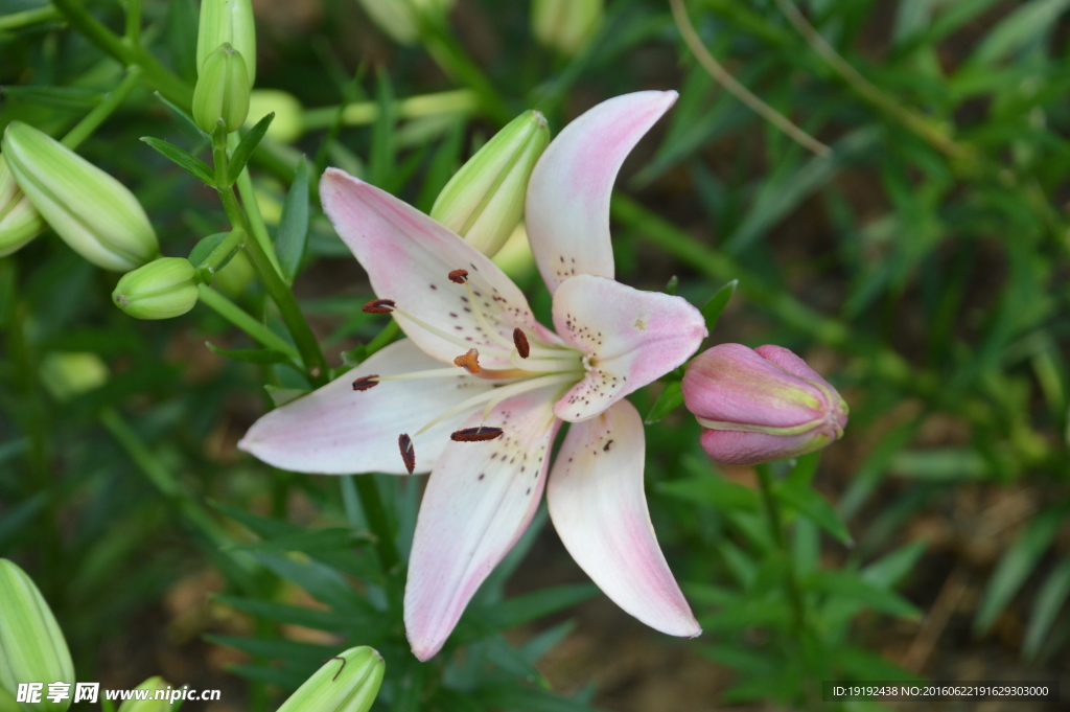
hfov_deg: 13.7
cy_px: 356
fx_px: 4455
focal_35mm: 150
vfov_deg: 9.1
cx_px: 535
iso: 400
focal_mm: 100
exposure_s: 1/320
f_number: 5.6
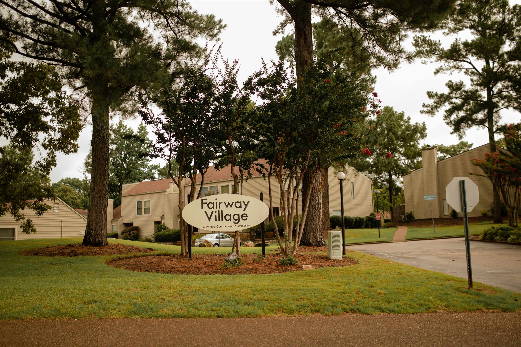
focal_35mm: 35
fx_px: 506
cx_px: 260
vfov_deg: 37.8
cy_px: 174
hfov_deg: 54.5
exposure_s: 1/640
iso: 50
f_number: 1.8
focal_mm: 35
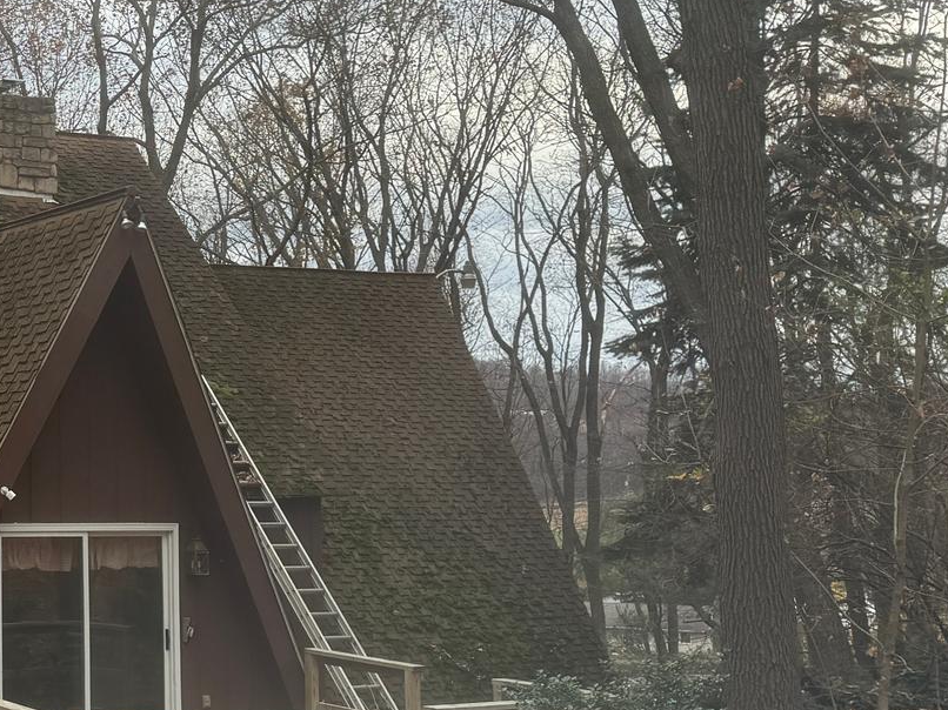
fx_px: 1670
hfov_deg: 27.8
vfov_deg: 24.0
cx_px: -185
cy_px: 398
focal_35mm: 61
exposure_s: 1/604
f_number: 1.78
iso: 80
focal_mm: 6.76
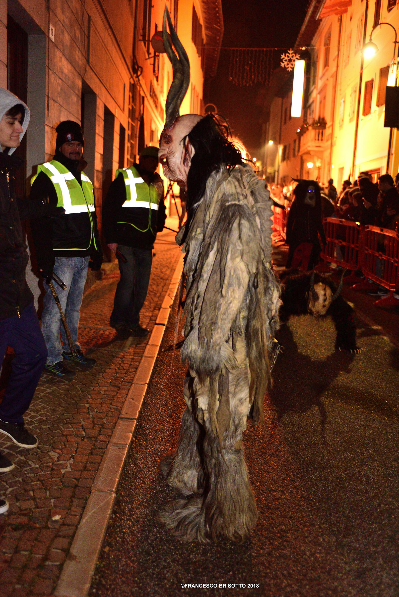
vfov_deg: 54.4
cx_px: 200
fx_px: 581
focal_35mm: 35
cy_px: 298
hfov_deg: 37.9
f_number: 2.8
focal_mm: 35
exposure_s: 1/60
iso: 3200
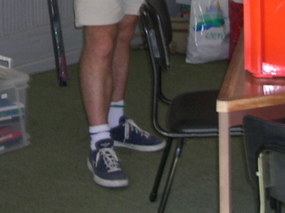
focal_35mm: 132
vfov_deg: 10.9
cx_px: 15
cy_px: -94
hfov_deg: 14.8
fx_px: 1086
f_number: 2.8
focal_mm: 8
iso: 100
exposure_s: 1/30
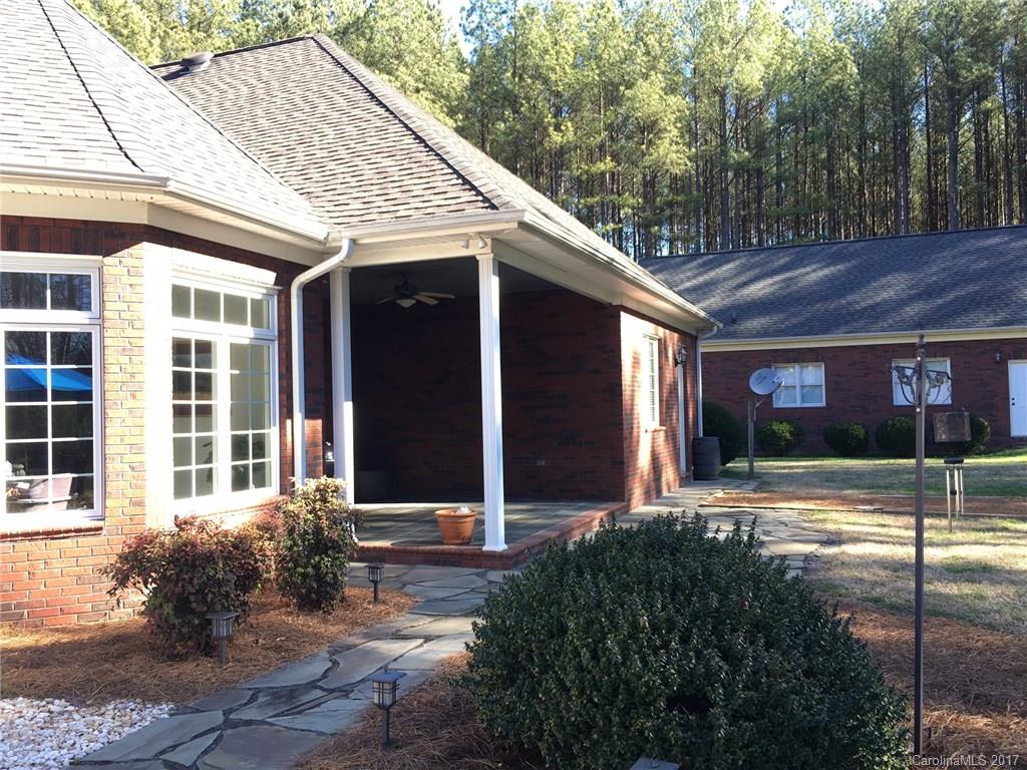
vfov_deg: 48.2
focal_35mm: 29
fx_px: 860
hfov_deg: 61.7
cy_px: 385
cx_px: 514
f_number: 2.2
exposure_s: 1/120
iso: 25
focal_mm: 4.15
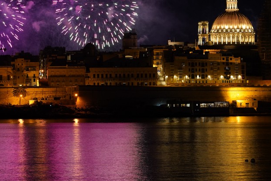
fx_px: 1091
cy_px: 62
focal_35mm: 145
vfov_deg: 9.5
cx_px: 160
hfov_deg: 14.1
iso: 1600
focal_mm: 75
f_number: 6.3
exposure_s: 1/4
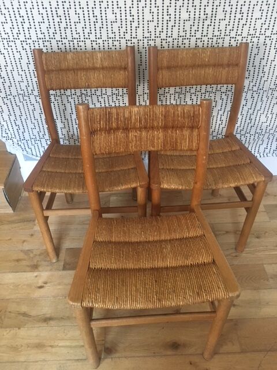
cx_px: 138
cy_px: 185
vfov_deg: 61.7
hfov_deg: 48.2
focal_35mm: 29
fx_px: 309
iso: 200
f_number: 2.2
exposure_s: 1/17
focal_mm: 4.15
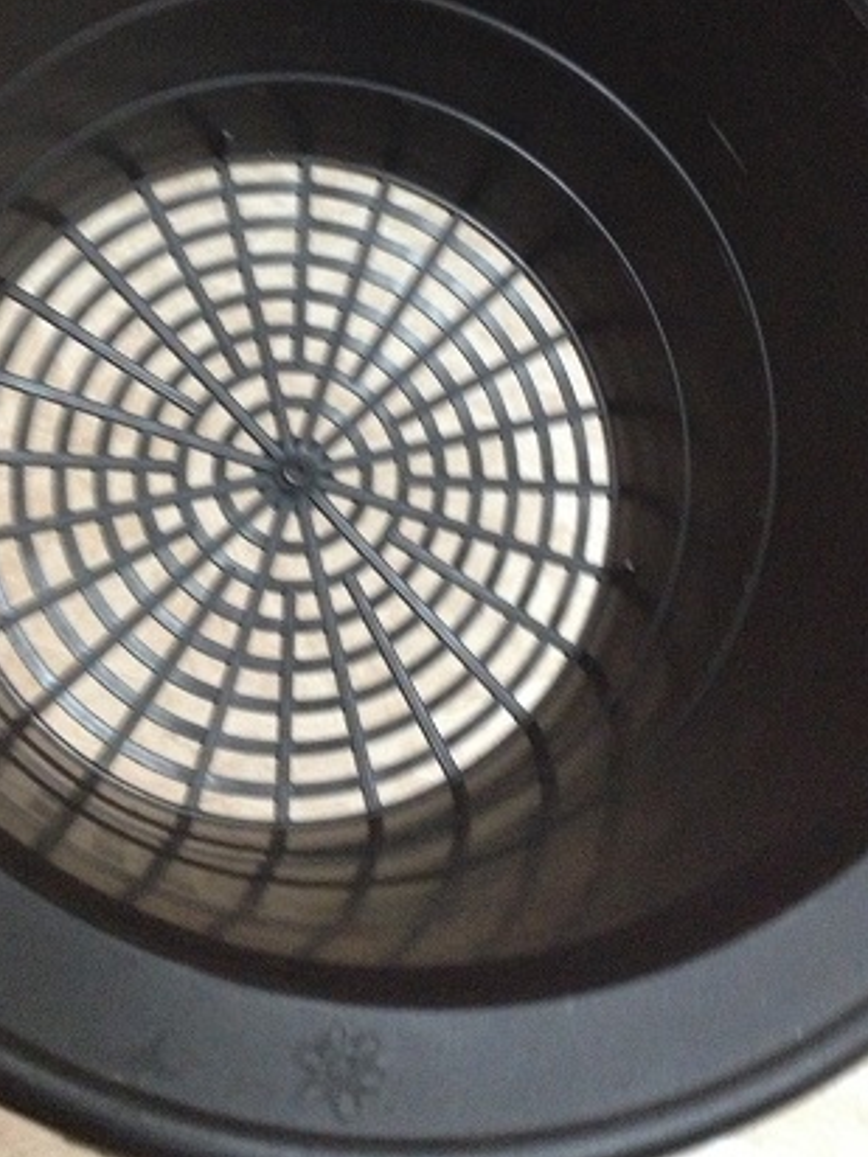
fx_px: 1705
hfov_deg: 28.6
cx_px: 424
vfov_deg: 37.0
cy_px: 359
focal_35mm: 51
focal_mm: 4.28
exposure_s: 1/15
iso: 640
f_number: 2.4
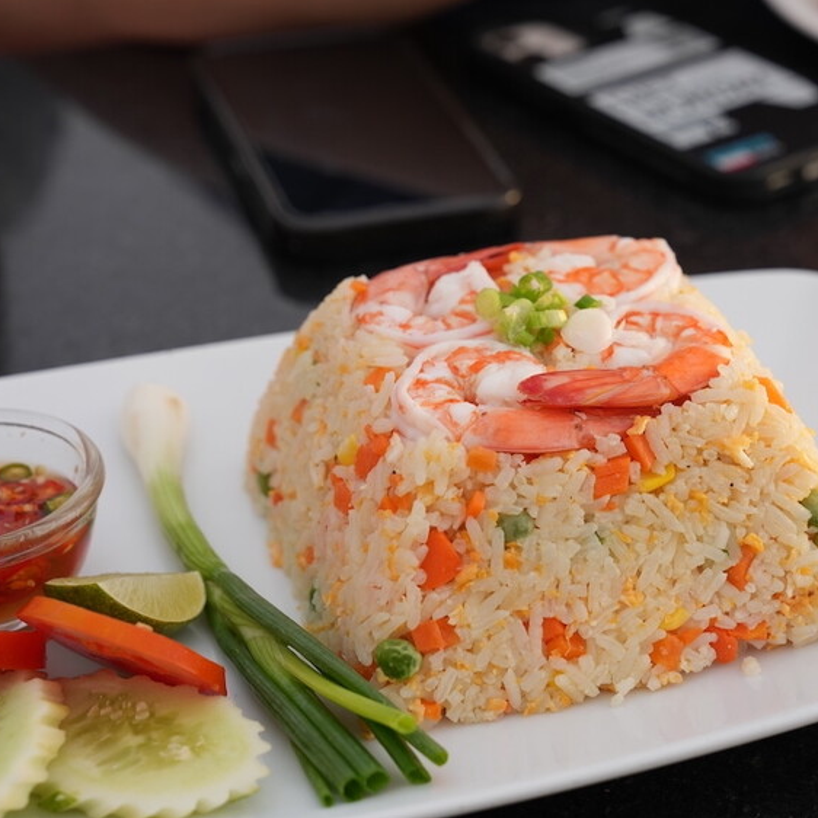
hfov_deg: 19.2
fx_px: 2406
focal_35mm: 90
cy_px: 409
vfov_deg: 19.3
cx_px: 530
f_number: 6.3
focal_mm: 70
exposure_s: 1/200
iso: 320
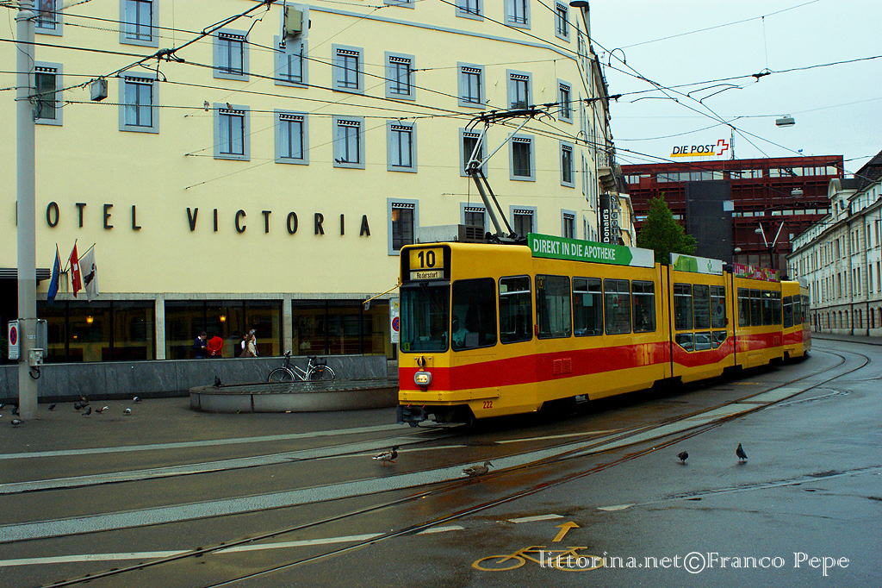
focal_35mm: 42
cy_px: 294
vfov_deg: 31.9
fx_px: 1029
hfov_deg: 46.4
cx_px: 441
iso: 800
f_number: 6.3
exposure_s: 1/400
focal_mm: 28
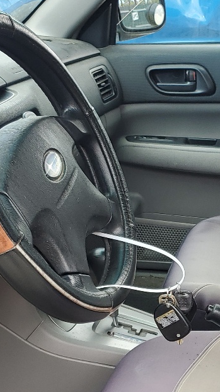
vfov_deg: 28.2
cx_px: 185
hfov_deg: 16.4
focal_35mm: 73
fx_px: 758
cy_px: 326
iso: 50
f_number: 1.5
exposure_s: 1/294
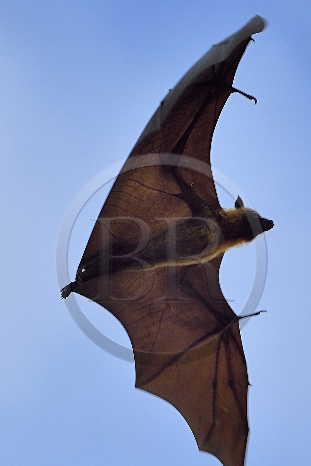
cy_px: 260
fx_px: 3030
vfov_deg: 8.8
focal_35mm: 234
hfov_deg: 5.9
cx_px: 161
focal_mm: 200
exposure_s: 1/320
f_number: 4
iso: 800
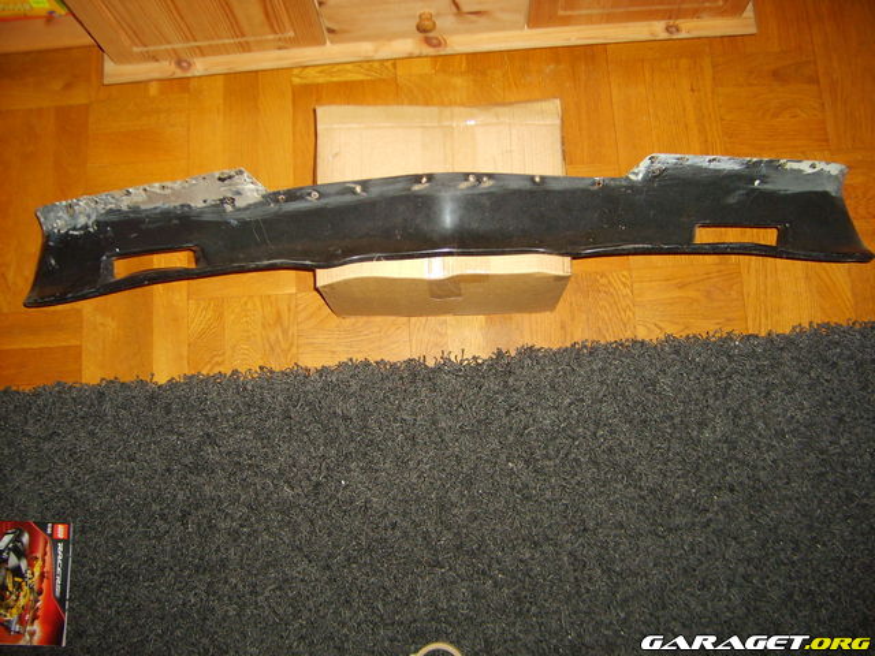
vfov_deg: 40.7
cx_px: 438
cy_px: 328
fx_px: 885
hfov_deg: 52.6
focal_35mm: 35
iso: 108
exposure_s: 1/45
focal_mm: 5.8
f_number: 2.8
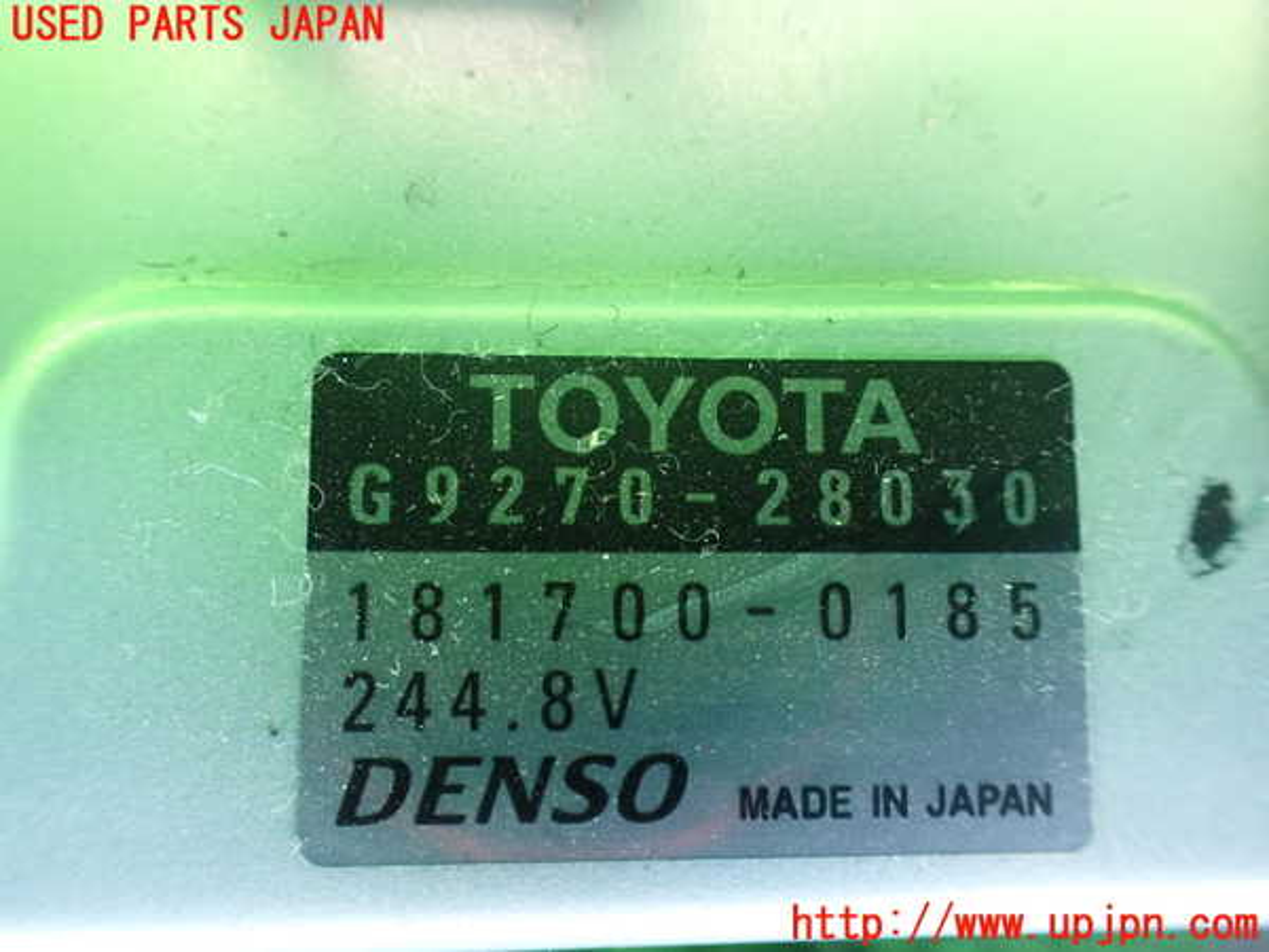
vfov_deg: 46.8
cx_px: 634
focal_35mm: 30
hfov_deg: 60.0
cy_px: 476
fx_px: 1100
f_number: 2.3
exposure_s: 1/125
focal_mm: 5.4
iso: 800
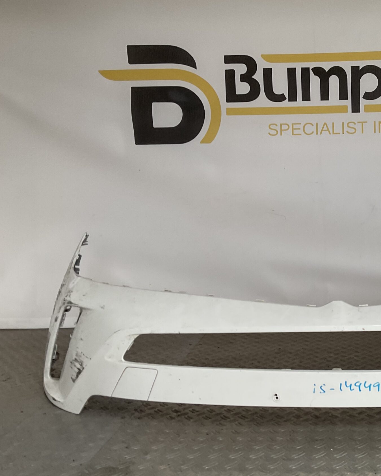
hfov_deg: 33.1
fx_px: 606
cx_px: 343
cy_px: 260
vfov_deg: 42.9
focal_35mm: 43
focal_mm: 3
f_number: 1.8
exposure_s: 1/120
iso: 32
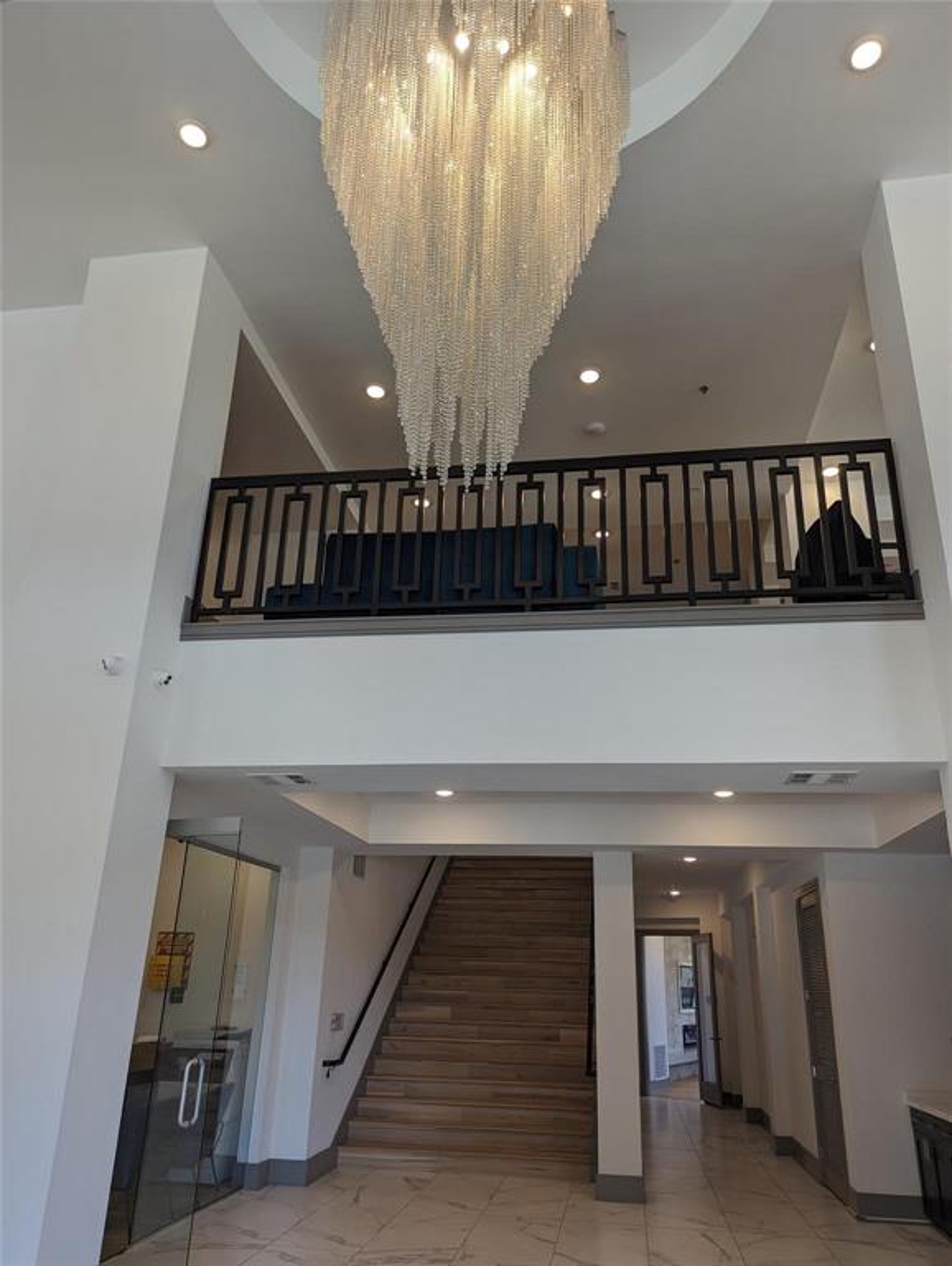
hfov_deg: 56.9
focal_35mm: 24
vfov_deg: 71.5
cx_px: 476
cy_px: 633
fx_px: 878
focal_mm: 6.81
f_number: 1.85
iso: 45
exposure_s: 1/120
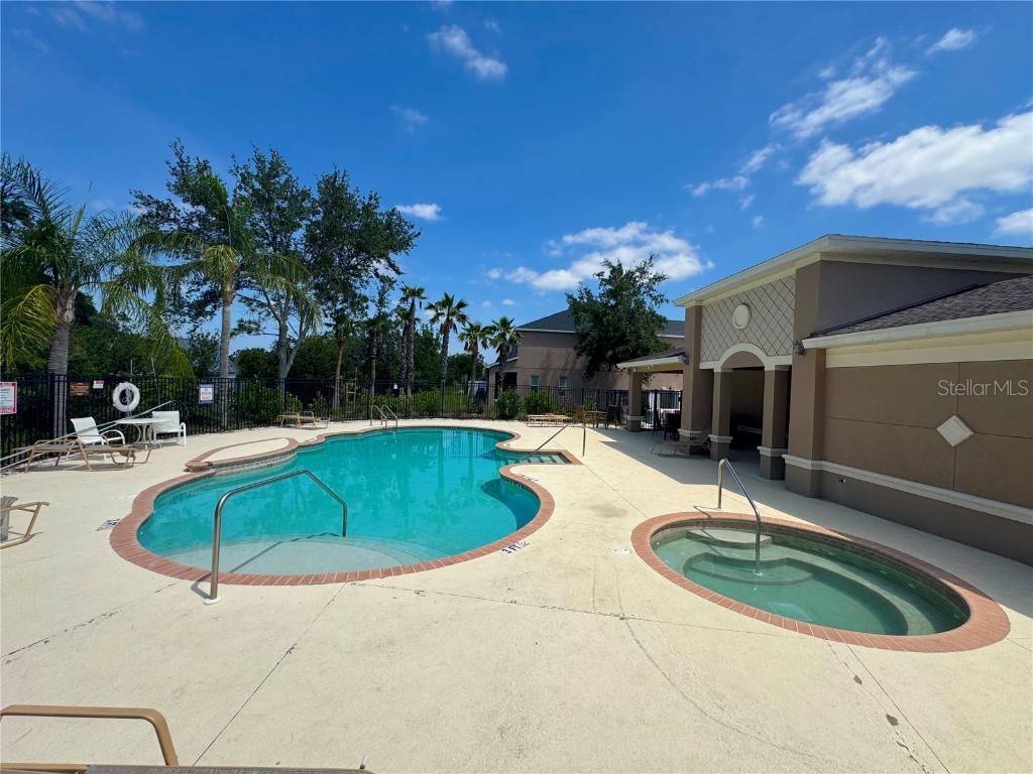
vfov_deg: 85.7
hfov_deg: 102.1
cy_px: 387
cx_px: 516
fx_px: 418
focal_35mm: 14
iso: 40
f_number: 2.2
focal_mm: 2.22
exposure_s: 1/3906
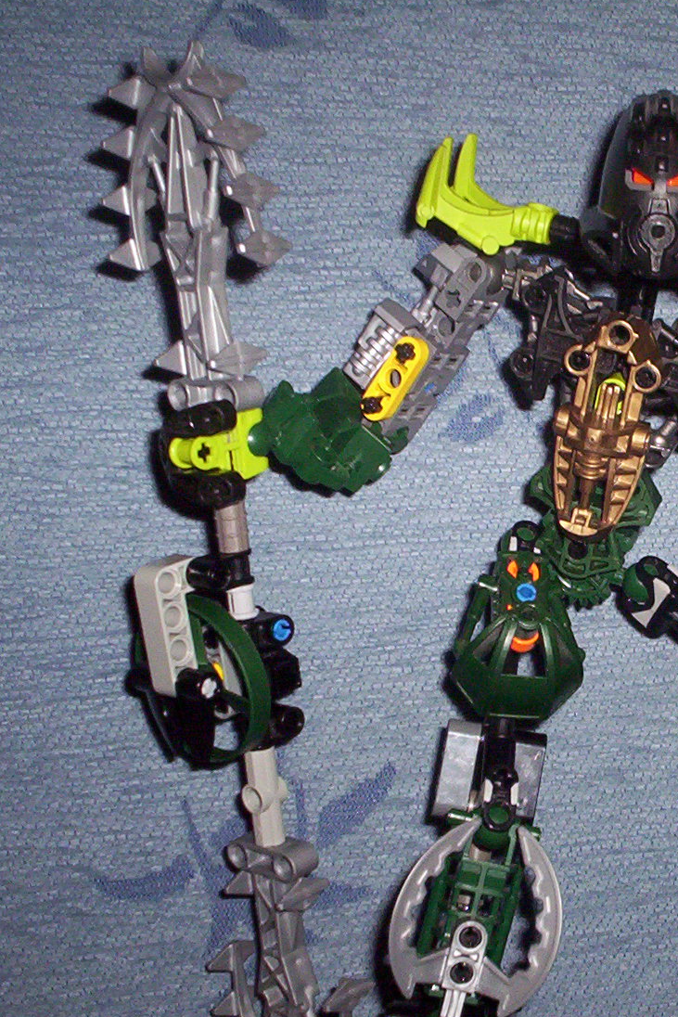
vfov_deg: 33.9
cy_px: 567
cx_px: 690
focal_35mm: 59
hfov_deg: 22.1
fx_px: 1666
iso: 140
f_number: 4.5
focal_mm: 4.99
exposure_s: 1/60
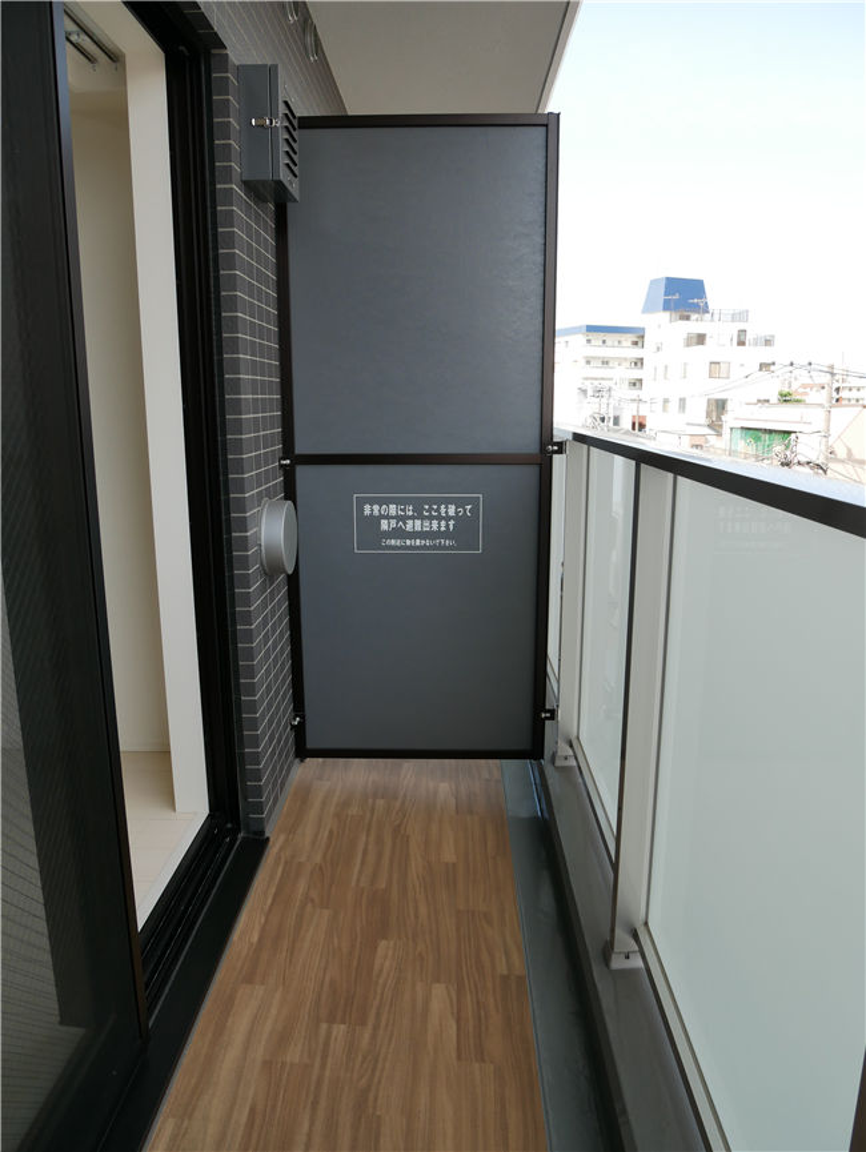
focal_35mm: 24
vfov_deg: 71.6
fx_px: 800
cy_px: 576
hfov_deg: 56.9
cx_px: 433
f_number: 5
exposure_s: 1/200
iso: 200
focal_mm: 12
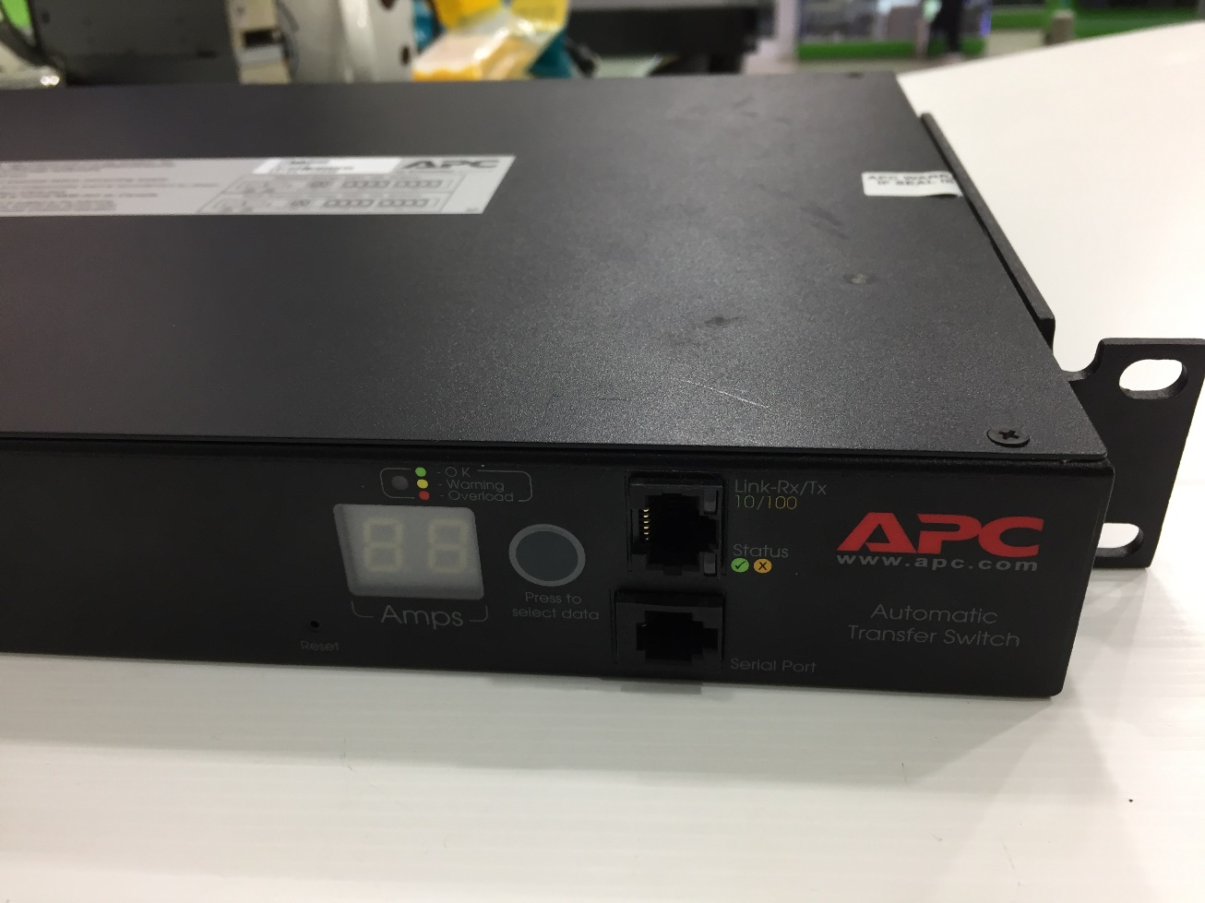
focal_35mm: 29
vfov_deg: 48.2
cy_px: 452
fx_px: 1009
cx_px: 602
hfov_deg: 61.7
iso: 80
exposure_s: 1/33
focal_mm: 4.15
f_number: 2.2
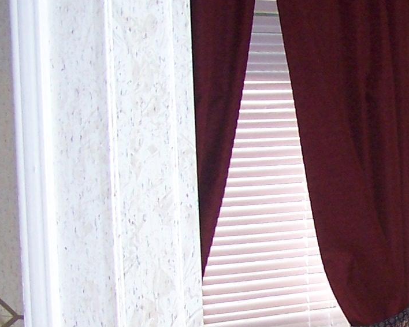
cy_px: 362
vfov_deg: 11.3
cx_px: 622
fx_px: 1634
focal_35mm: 135
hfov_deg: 13.4
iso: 140
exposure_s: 1/60
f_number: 2.8
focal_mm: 6.3
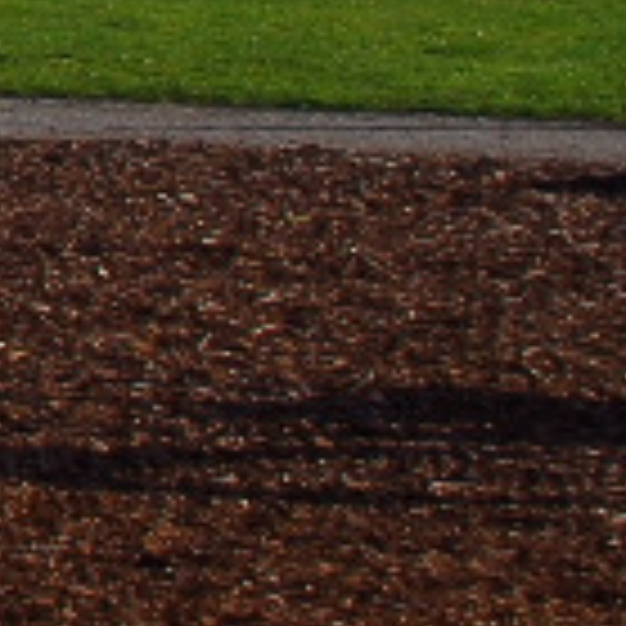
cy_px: -941
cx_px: -2576
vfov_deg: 3.5
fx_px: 9943
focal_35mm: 486
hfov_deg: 3.3
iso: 100
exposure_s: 1/160
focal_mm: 33
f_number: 11
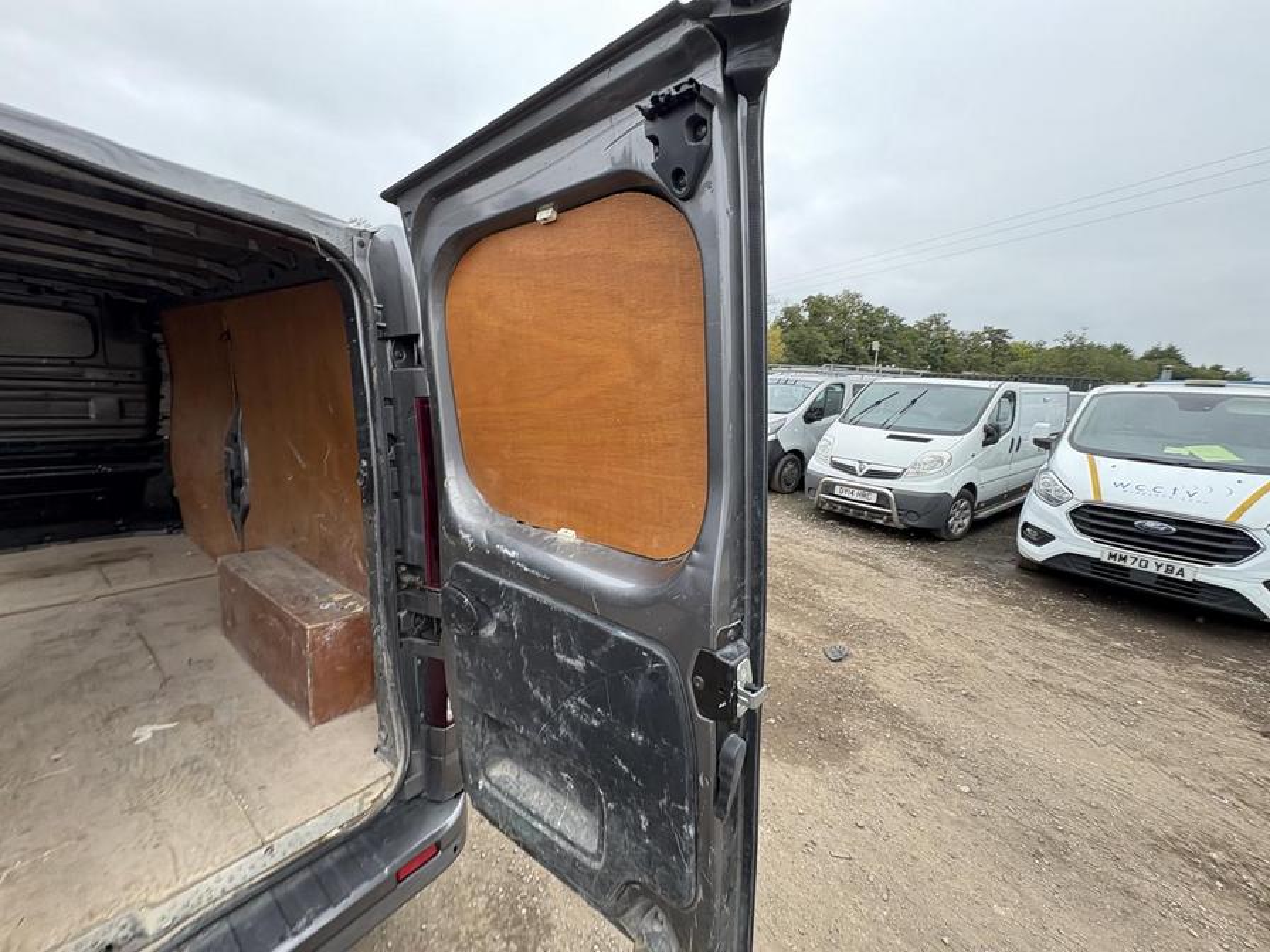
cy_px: 476
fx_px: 514
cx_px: 635
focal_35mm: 14
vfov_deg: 85.7
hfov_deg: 102.1
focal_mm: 2.22
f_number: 2.2
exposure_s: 1/99
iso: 80
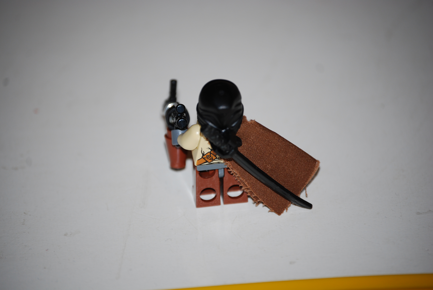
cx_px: 216
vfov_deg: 7.1
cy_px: 145
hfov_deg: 10.5
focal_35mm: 195
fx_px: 2348
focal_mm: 130
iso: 200
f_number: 5
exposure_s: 1/60
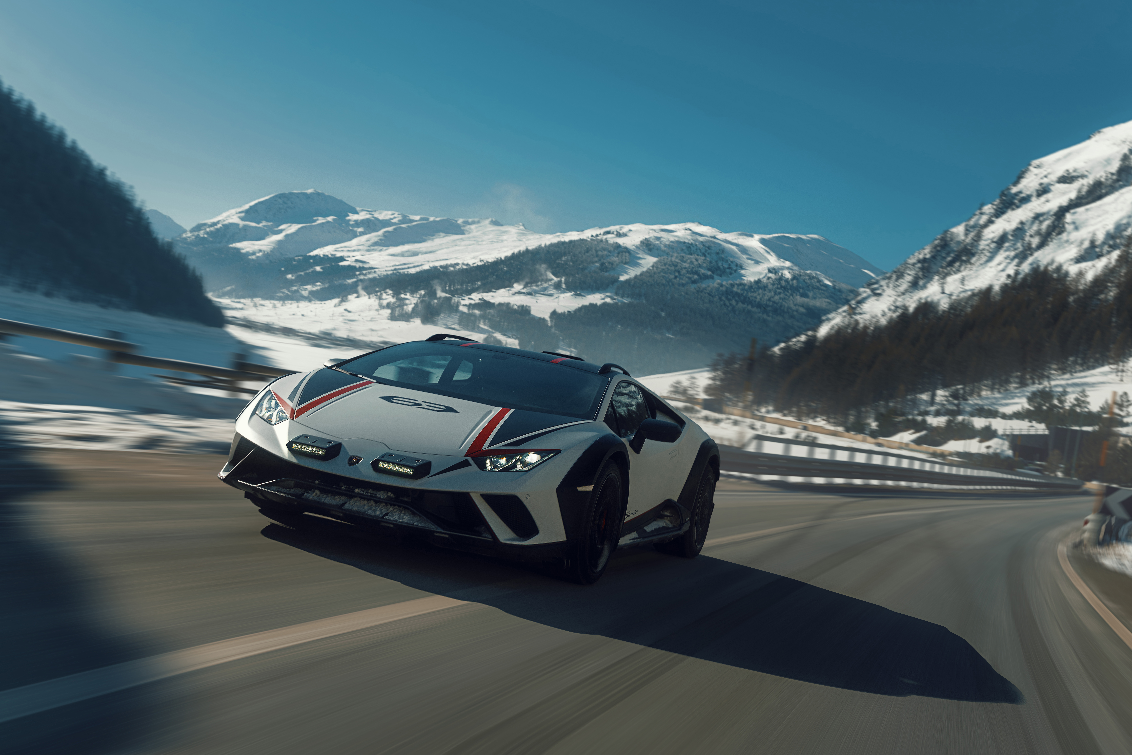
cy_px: 378
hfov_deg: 53.1
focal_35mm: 36
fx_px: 1132
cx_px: 566
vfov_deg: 36.9
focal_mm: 36
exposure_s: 1/40
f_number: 5
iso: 50
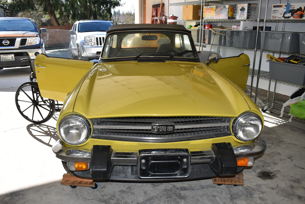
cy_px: 102
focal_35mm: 32
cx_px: 152
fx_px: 267
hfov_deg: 59.5
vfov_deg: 41.7
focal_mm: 21
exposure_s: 1/125
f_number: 5.6
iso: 100
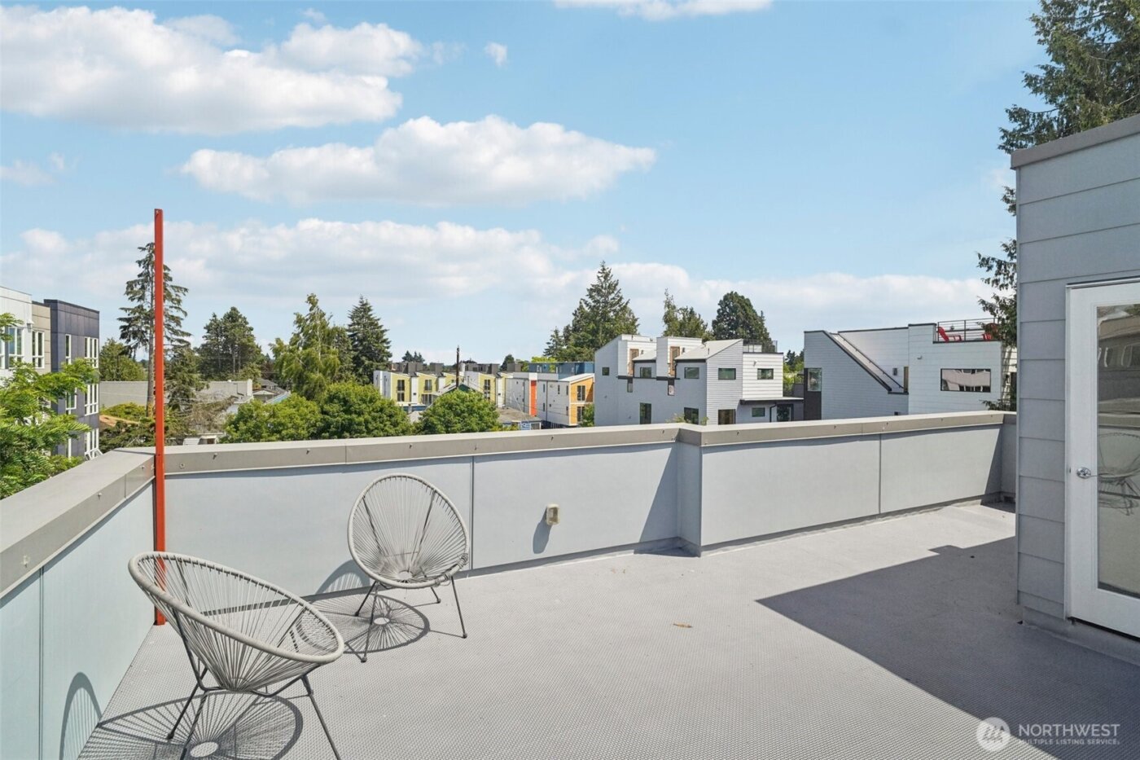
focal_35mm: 16
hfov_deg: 96.7
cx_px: 570
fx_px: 507
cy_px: 380
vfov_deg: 73.7
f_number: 8
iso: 1600
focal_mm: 16
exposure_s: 1/3200
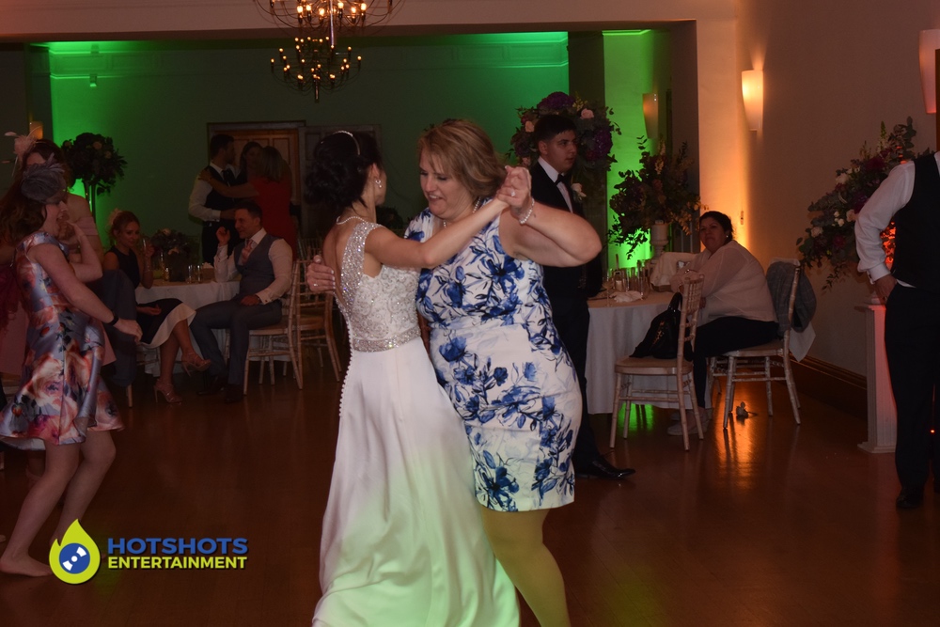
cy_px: 314
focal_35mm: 69
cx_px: 470
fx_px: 1802
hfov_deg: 29.2
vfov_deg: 19.7
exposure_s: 1/80
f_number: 8
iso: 1600
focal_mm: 46
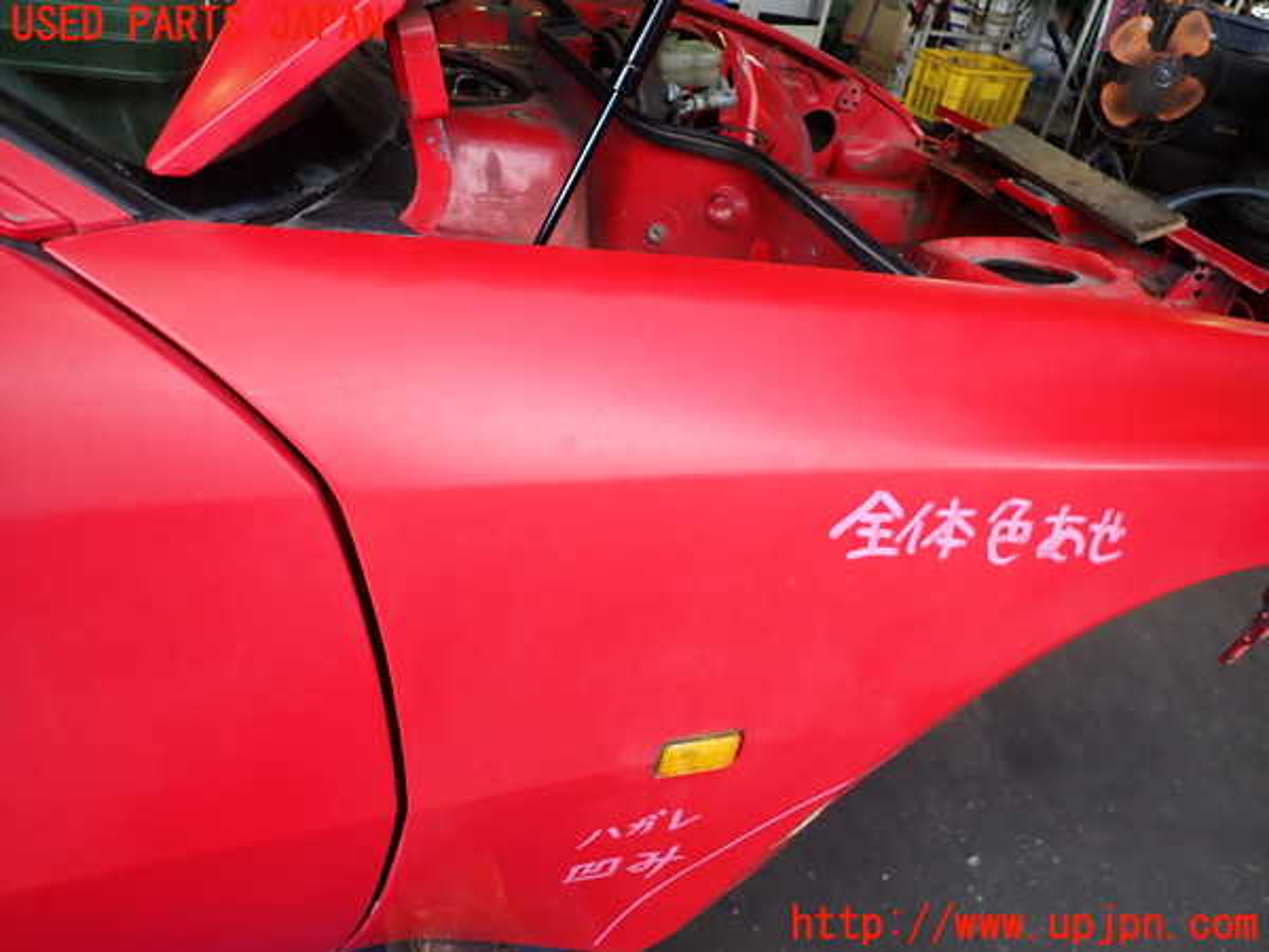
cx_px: 634
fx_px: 916
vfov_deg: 54.9
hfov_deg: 69.4
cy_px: 476
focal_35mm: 25
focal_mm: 4.5
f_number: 2
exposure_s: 1/125
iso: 125
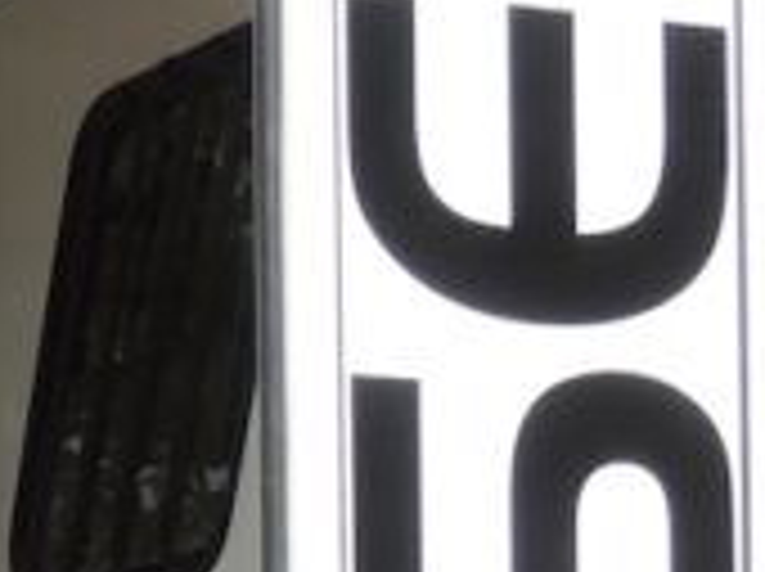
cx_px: -382
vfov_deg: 7.2
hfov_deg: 9.7
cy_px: 1103
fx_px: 4392
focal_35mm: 199
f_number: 3.2
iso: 100
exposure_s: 1/800
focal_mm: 5.8
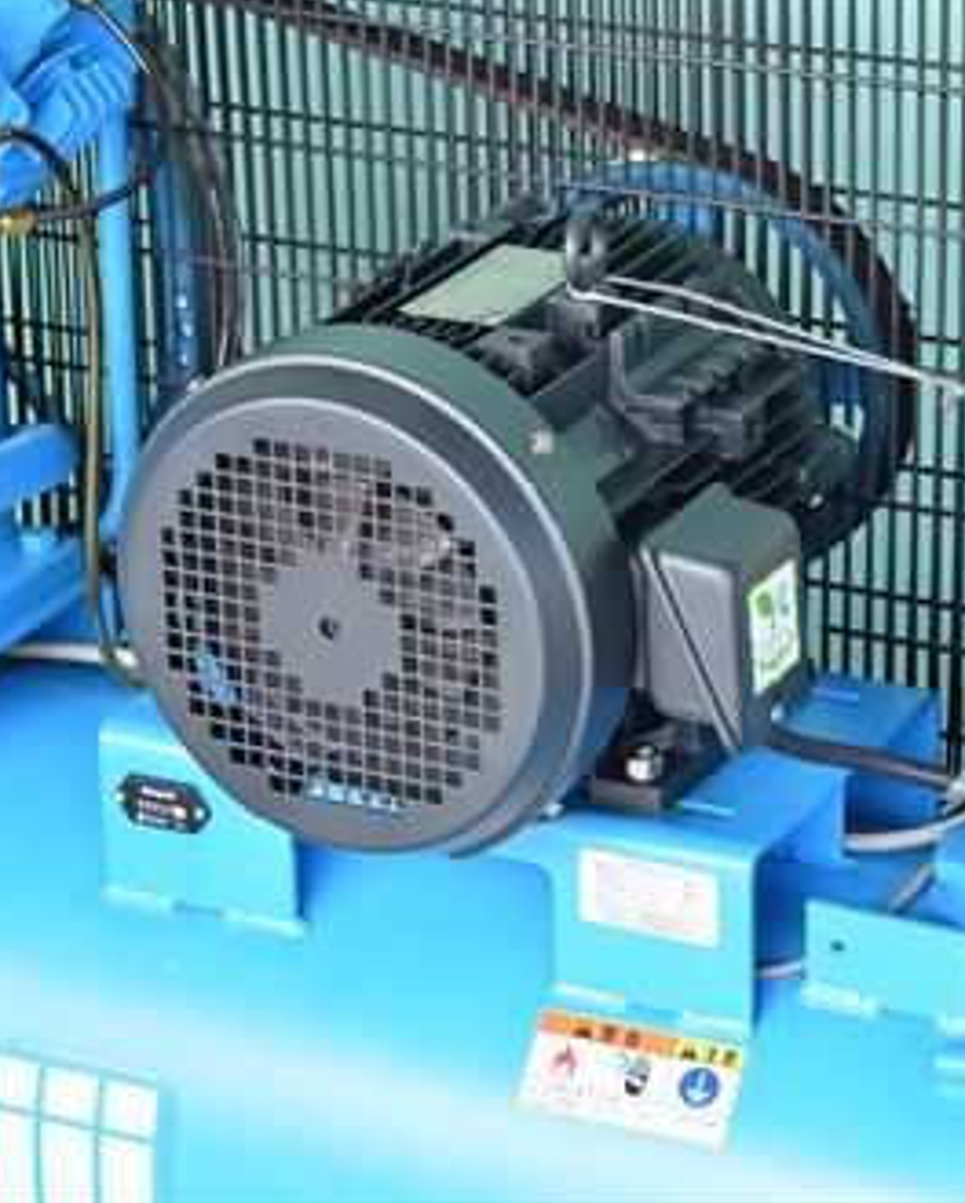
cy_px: 596
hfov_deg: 12.4
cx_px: 662
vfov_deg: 15.5
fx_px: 4419
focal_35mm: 124
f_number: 6.3
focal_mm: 58
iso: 1250
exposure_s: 1/25
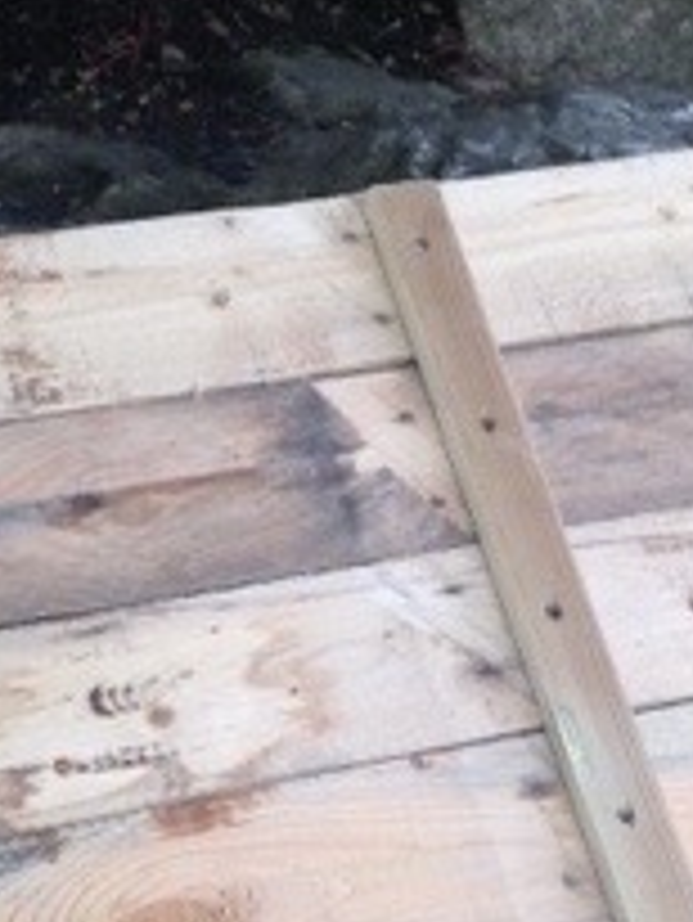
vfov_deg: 19.0
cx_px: 356
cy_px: 607
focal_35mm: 103
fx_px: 2747
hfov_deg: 14.4
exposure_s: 1/146
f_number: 2.4
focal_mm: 4.12
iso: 50
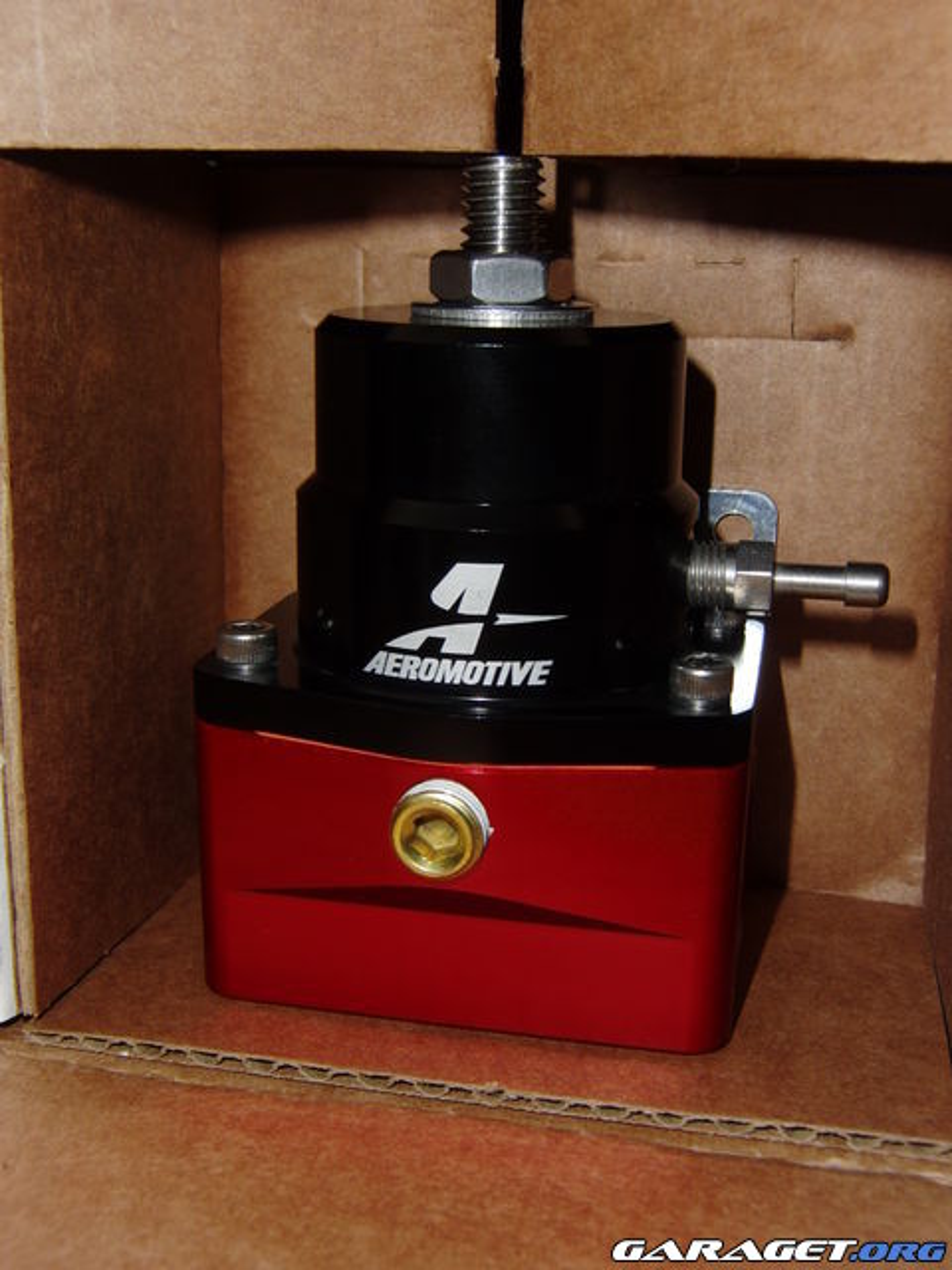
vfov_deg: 46.8
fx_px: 1467
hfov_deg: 36.0
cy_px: 635
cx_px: 476
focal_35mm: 40
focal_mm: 7.1
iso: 100
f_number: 3.8
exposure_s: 1/15
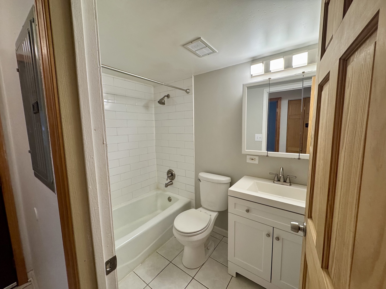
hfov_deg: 102.1
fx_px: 156
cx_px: 193
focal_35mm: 14
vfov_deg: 85.7
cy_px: 144
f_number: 2.2
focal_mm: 2.22
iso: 250
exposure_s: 1/120
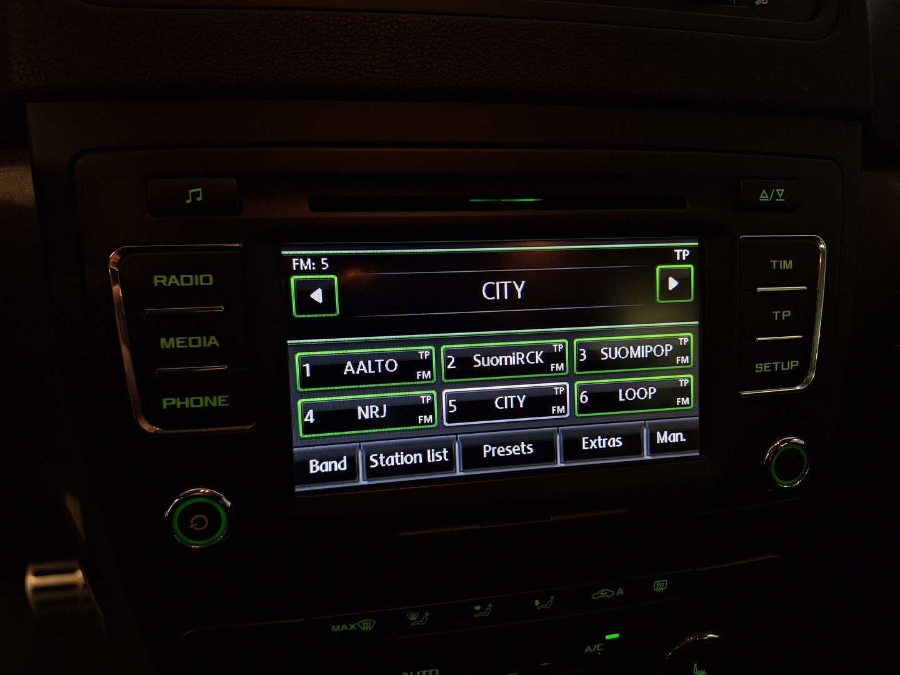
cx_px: 450
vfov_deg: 58.9
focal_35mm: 23
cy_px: 338
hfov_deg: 73.9
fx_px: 598
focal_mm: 5.54
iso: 100
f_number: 1.8
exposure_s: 1/50
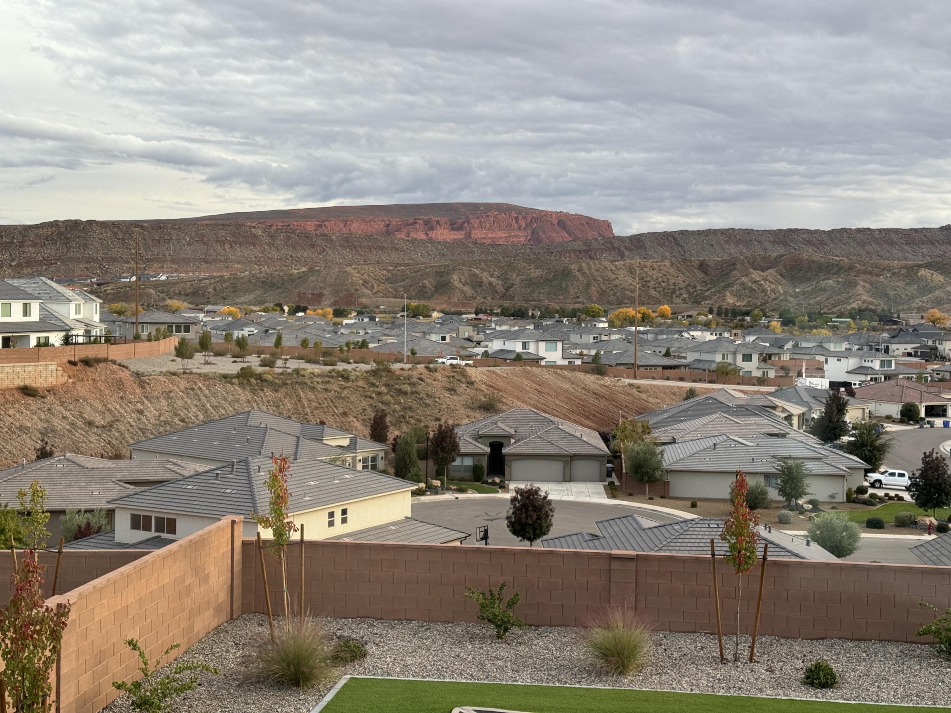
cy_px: 356
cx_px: 476
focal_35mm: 48
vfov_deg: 30.3
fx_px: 1319
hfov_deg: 39.7
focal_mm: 6.76
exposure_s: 1/563
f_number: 1.78
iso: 64
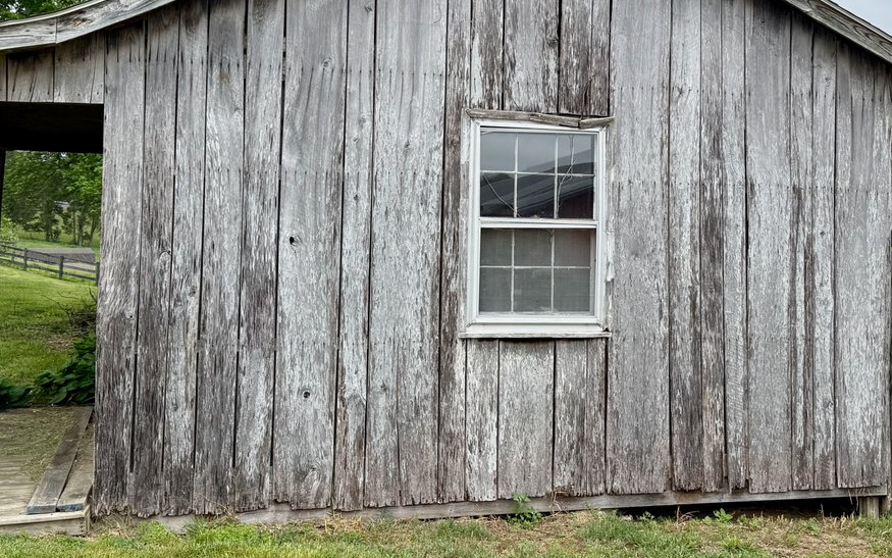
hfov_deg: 44.9
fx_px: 1070
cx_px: 551
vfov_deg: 29.1
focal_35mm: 44
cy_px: 207
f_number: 1.78
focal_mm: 6.76
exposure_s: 1/1046
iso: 80
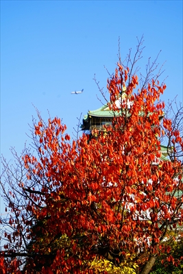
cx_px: 92
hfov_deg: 11.4
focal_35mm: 120
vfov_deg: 17.1
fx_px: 914
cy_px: 137
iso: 100
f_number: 8
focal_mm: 120
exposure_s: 1/250
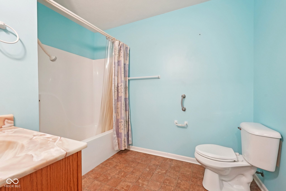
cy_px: 96
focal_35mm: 16
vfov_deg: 73.7
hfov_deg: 96.7
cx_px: 143
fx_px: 127
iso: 2000
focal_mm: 16
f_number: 8
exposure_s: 1/30
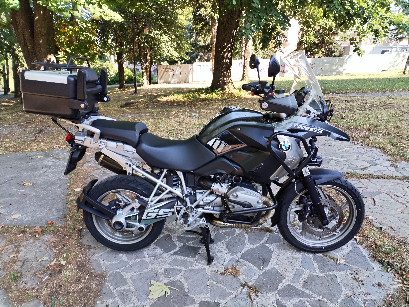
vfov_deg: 53.1
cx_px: 204
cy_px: 154
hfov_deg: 67.3
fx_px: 307
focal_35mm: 26
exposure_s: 1/122
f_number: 1.8
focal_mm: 4.75
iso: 100
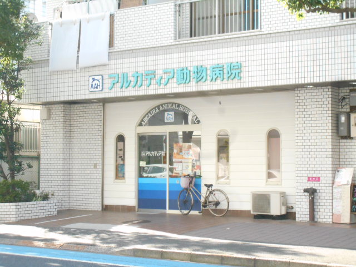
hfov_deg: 25.7
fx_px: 782
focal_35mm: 76
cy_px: 134
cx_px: 178
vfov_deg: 19.4
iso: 640
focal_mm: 13.5
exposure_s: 1/250
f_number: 5.8
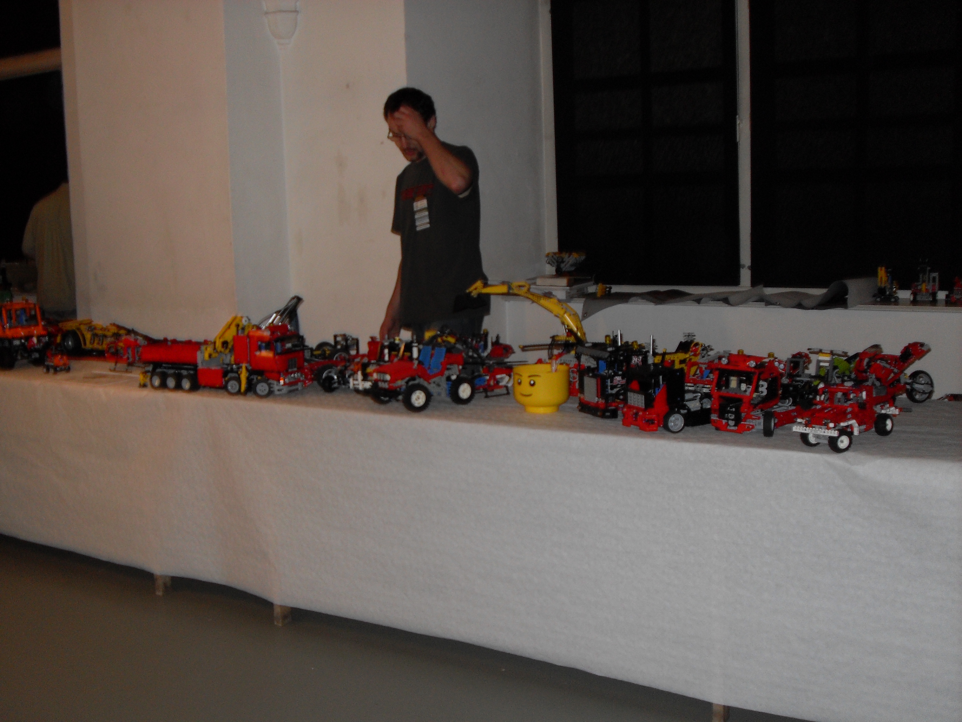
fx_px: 1028
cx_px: 481
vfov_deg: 38.7
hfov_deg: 50.1
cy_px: 361
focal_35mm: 37
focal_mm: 6.3
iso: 100
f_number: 2.8
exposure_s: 1/45
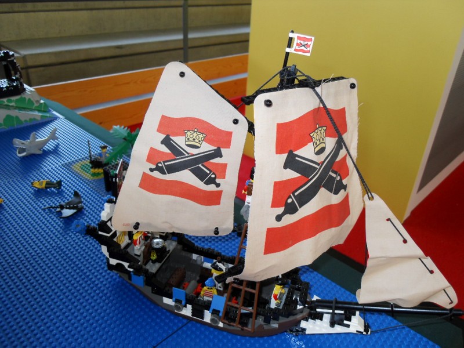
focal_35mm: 28
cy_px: 174
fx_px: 375
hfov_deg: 63.4
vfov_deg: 49.7
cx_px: 232
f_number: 2.8
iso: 200
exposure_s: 1/45
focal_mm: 6
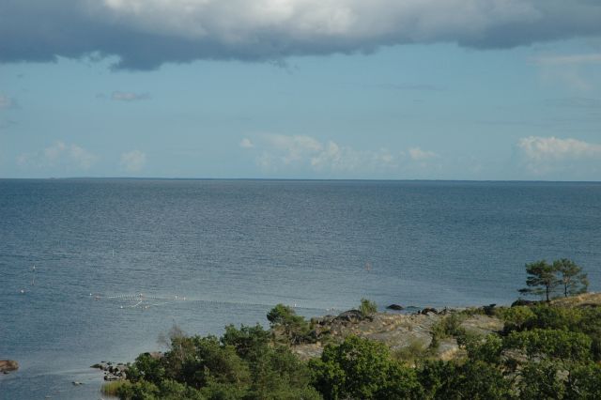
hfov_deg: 19.5
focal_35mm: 105
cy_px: 200
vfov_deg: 13.0
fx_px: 1752
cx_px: 300
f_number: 13
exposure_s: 1/500
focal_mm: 70
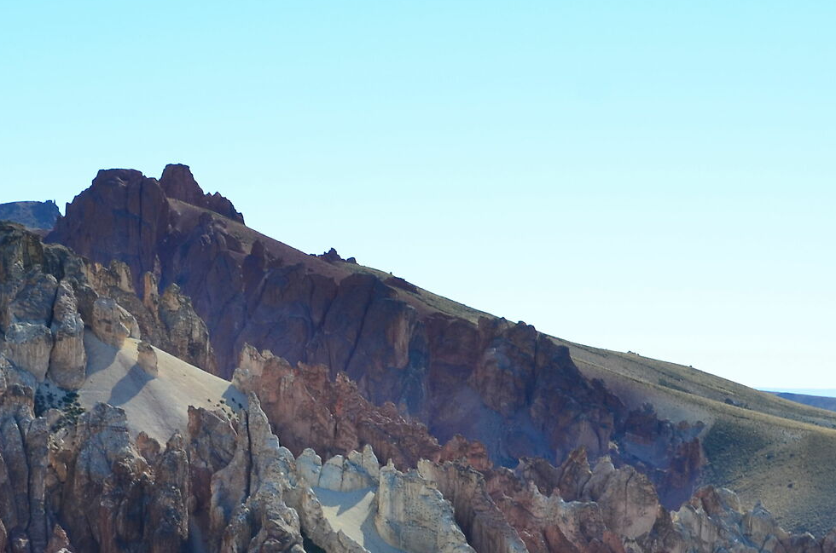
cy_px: 665
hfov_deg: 20.5
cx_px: 262
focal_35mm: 99
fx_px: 2299
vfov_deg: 13.4
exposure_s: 1/500
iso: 200
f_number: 8
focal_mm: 27
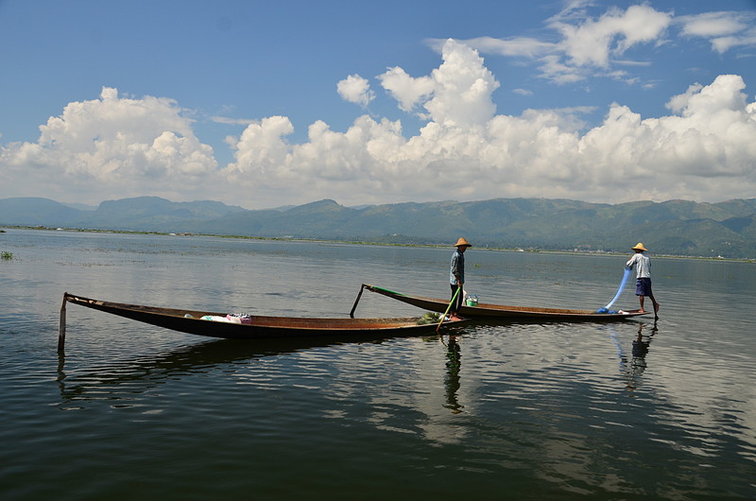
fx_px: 692
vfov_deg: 39.8
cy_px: 250
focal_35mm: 33
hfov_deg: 57.3
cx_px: 378
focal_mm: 22
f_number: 5.6
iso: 200
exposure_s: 1/640
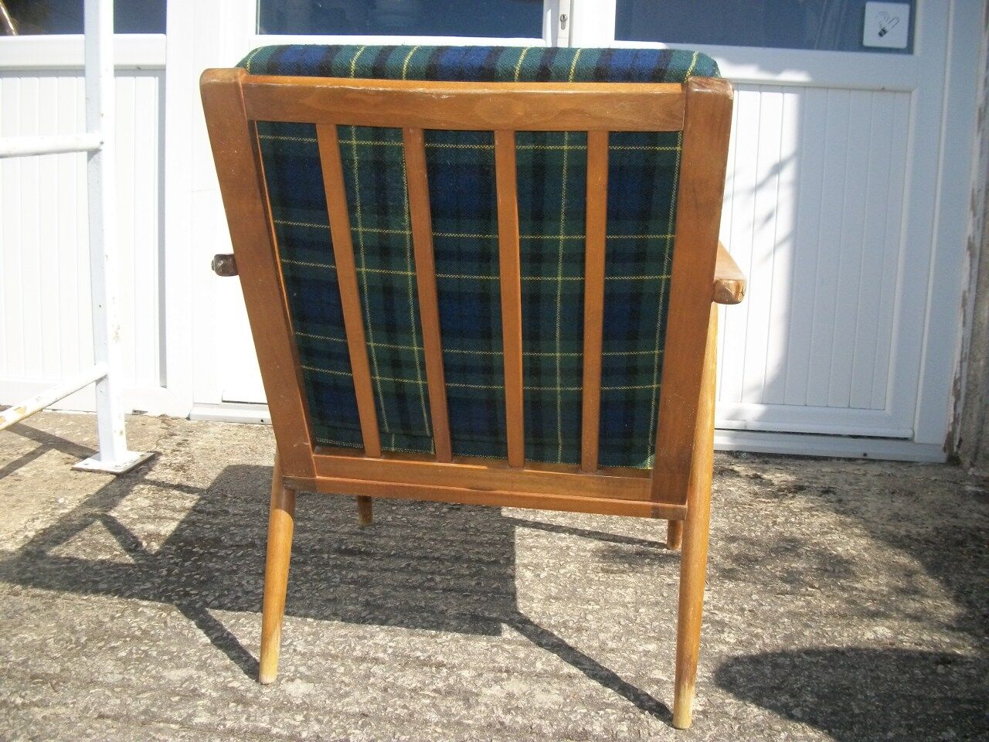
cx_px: 494
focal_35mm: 32
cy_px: 371
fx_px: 914
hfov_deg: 56.8
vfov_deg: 44.2
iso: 200
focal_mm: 5.7
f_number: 8.8
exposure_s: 1/400
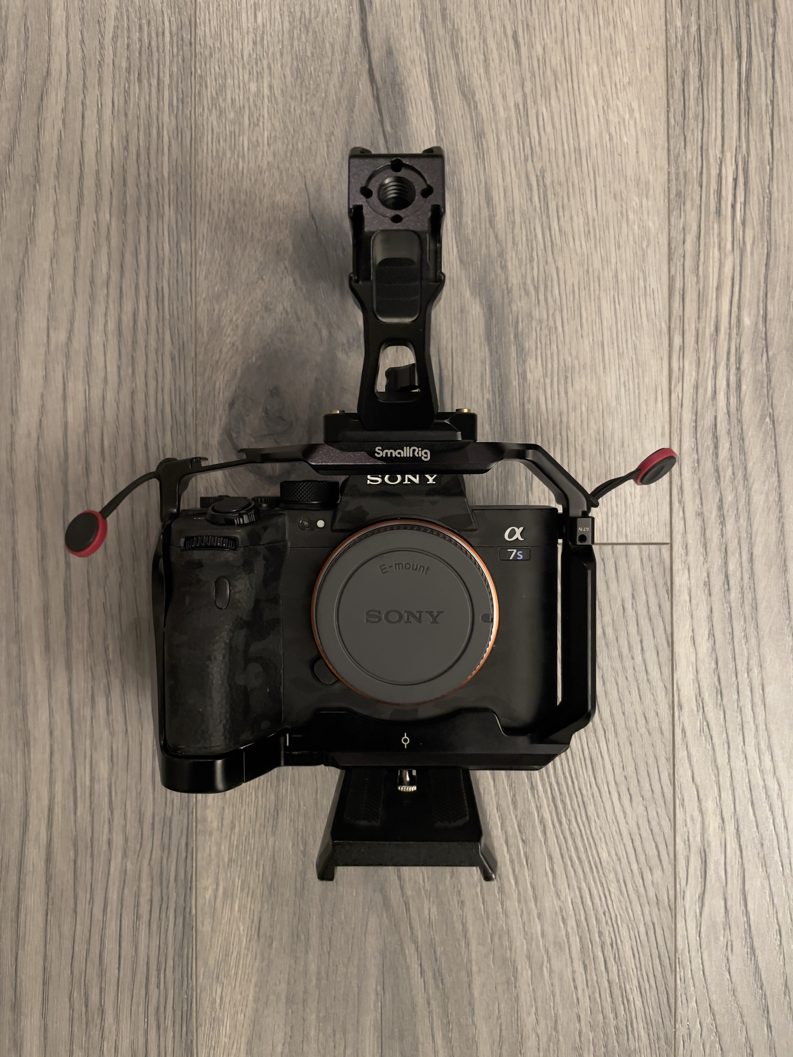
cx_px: 396
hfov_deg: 53.1
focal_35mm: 26
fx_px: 794
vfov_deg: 67.3
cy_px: 528
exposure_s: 1/25
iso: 640
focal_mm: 4.2
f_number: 1.6
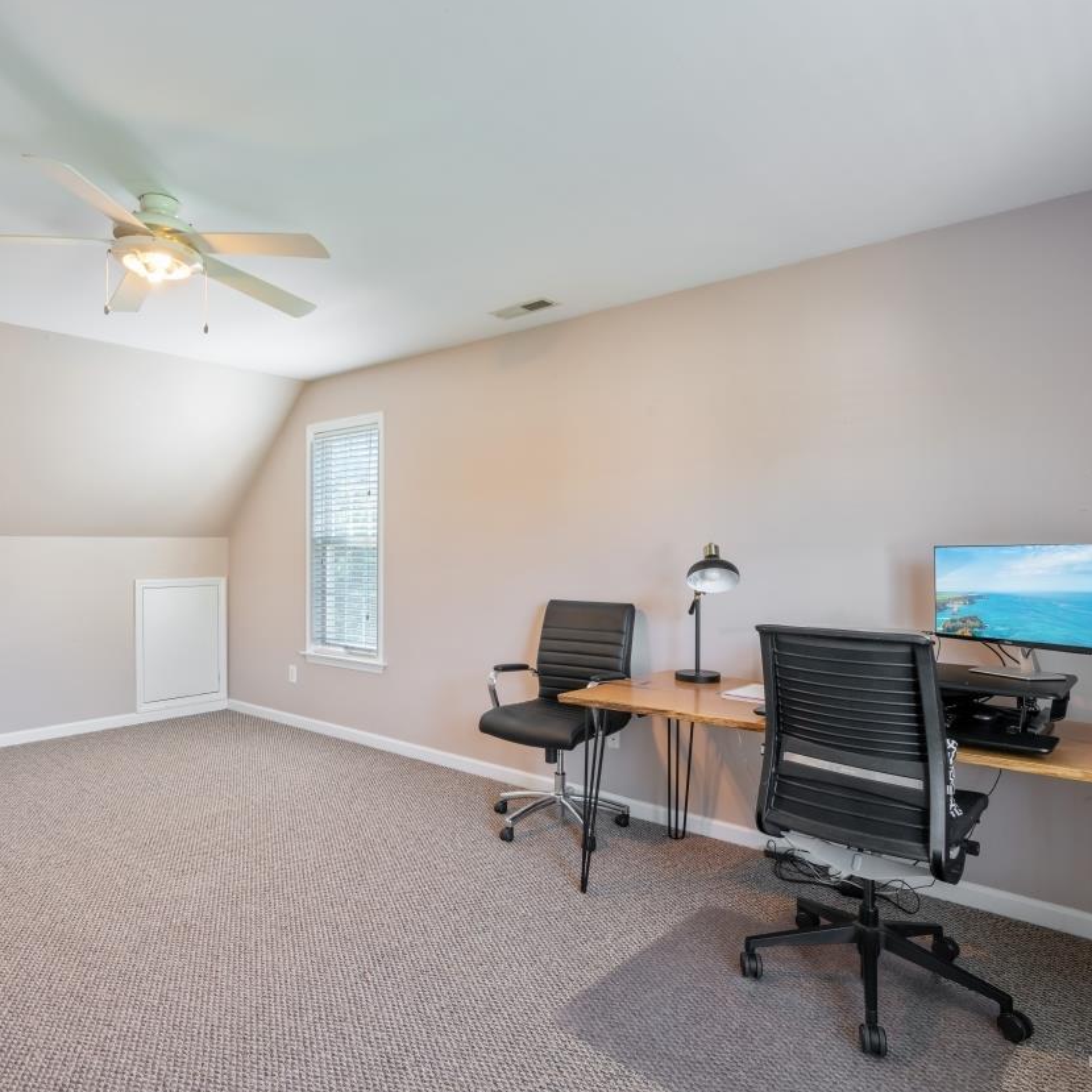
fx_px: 749
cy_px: 557
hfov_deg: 71.7
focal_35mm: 21
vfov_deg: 72.1
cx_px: 462
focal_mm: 16
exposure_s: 1/1.67
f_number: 10
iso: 200
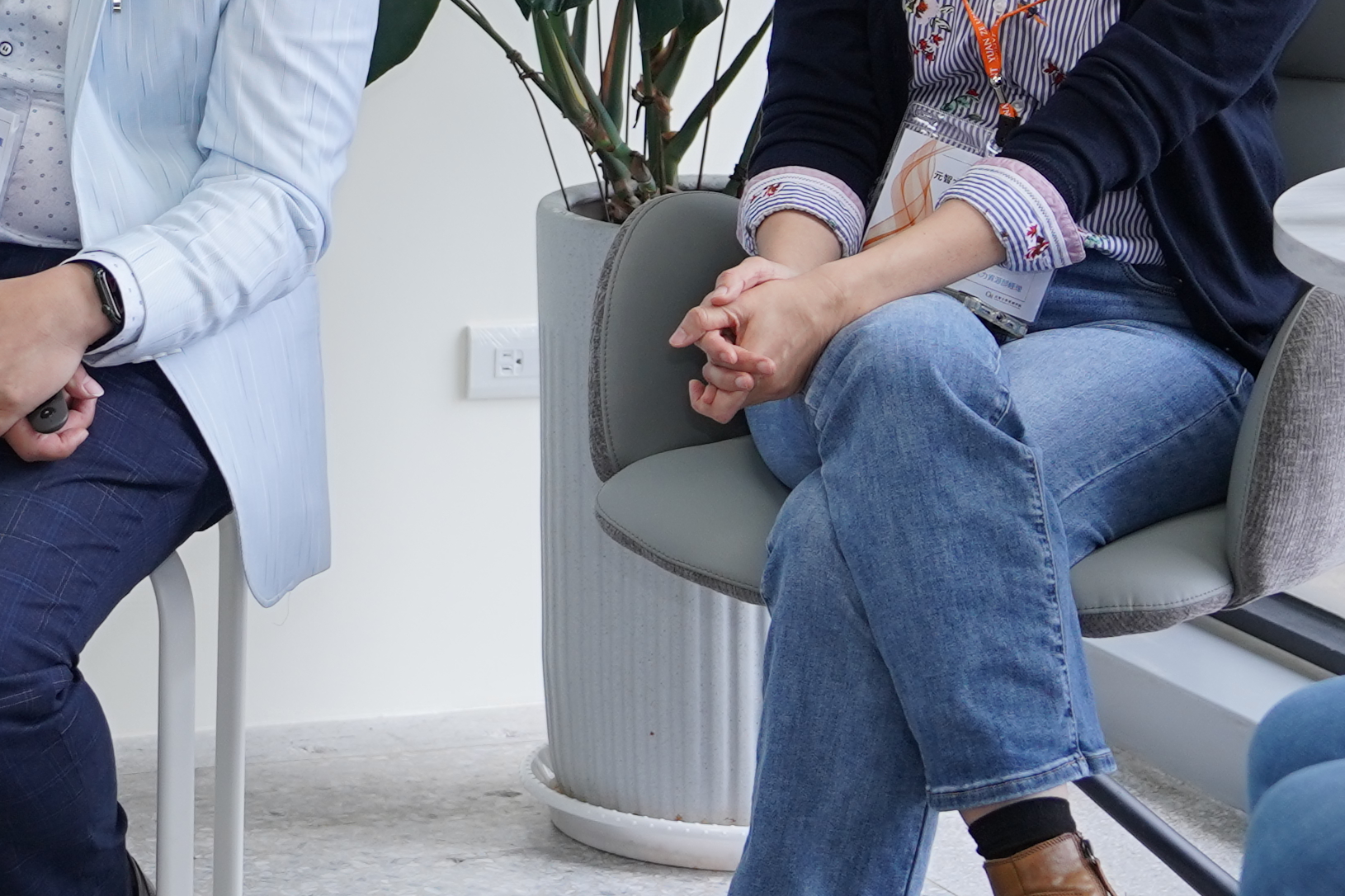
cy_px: -205
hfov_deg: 12.3
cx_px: -435
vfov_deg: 8.4
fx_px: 6051
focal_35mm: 162
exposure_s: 1/250
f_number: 2.8
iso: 320
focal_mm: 44
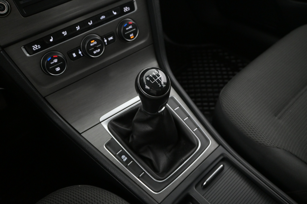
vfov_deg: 41.7
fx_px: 269
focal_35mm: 32
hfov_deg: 59.5
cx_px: 154
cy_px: 102
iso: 2500
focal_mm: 21
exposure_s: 1/40
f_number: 4
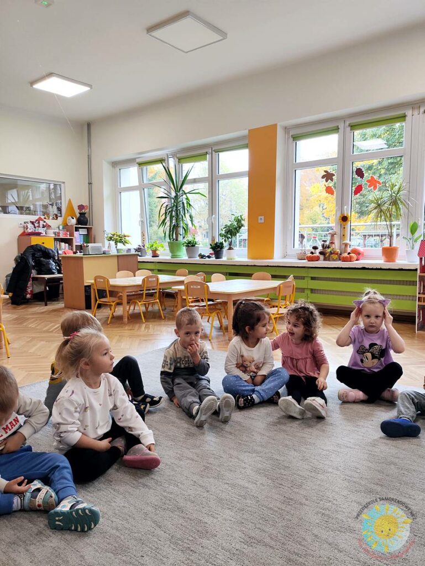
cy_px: 283
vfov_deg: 71.6
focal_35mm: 24
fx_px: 393
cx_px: 212
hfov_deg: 56.9
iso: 69
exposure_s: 1/50
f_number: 1.8
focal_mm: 4.68
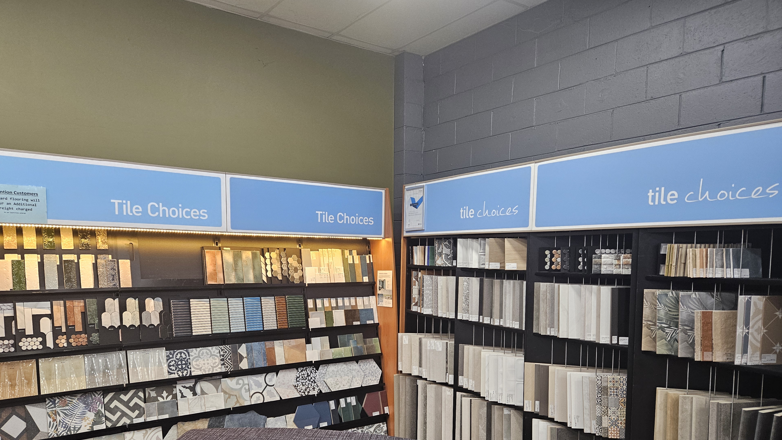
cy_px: 300
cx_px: 378
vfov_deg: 43.6
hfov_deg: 71.9
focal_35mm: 26
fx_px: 539
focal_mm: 5.4
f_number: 1.8
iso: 250
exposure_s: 1/100
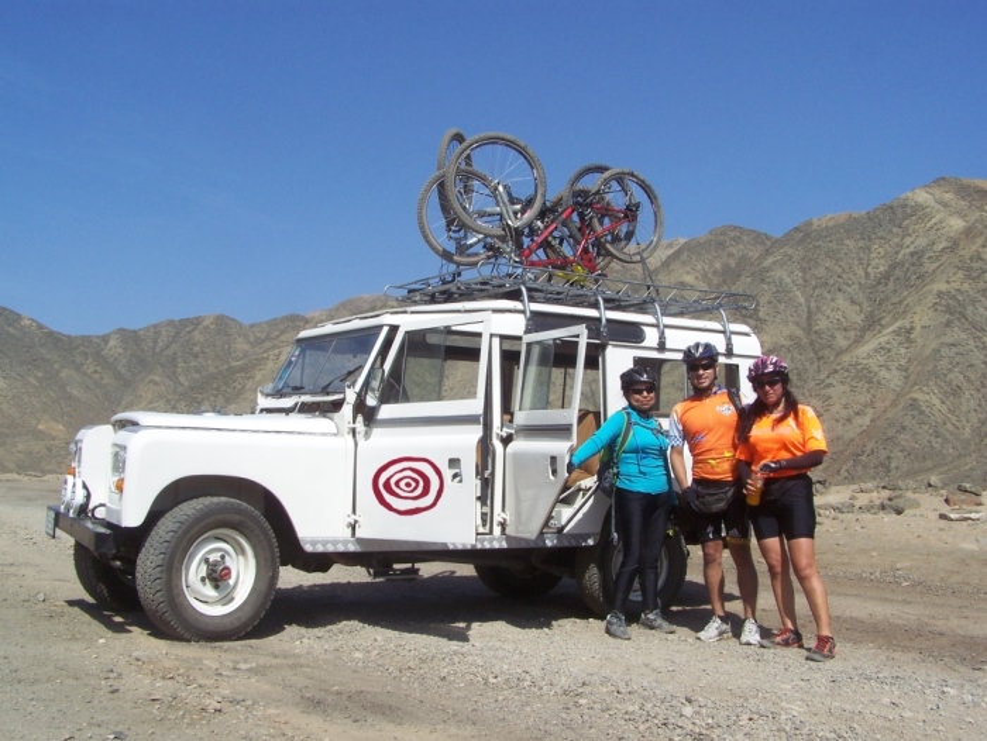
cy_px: 370
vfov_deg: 37.8
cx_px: 494
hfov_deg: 48.9
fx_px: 1084
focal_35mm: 38
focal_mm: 6.3
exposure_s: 1/500
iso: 80
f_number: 5.6
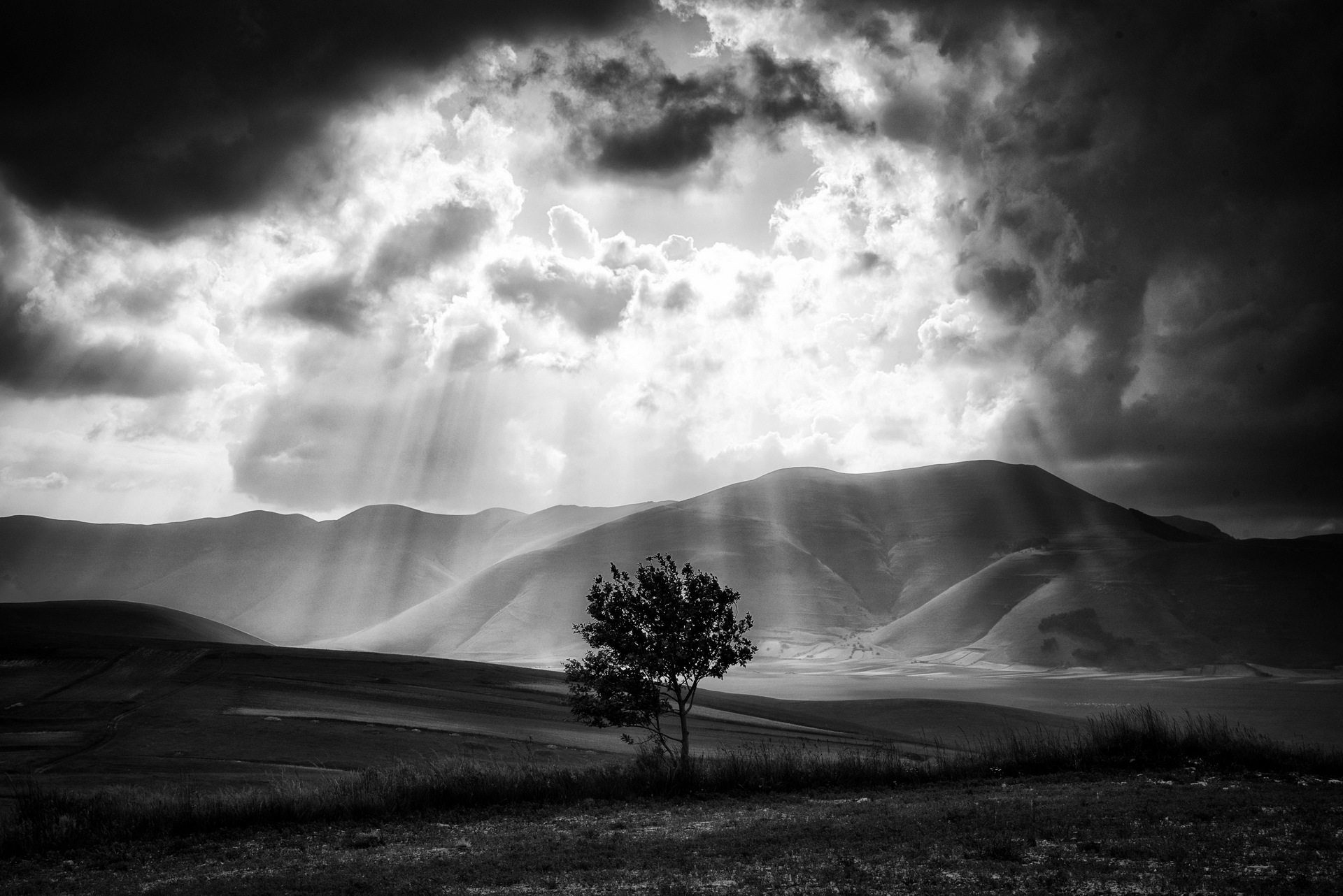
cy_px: 448
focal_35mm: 44
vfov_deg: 30.5
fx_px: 1642
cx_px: 672
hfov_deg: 44.5
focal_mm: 44
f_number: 14
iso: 125
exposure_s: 1/640
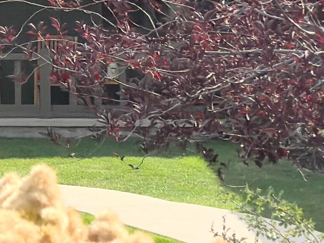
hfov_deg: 10.1
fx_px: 1798
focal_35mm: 192
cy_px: -123
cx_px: -111
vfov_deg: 7.6
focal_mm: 6.86
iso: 80
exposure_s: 1/13699
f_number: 1.78
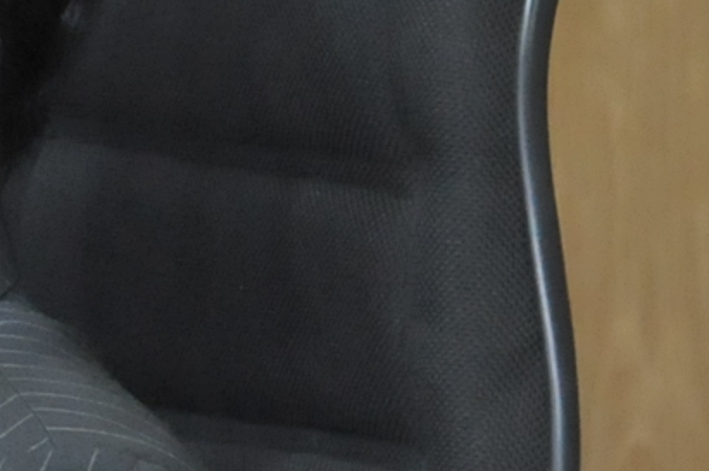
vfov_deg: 3.5
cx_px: 1794
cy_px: 543
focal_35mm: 391
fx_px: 7691
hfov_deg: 5.1
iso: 2000
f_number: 5
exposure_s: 1/60
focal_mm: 50
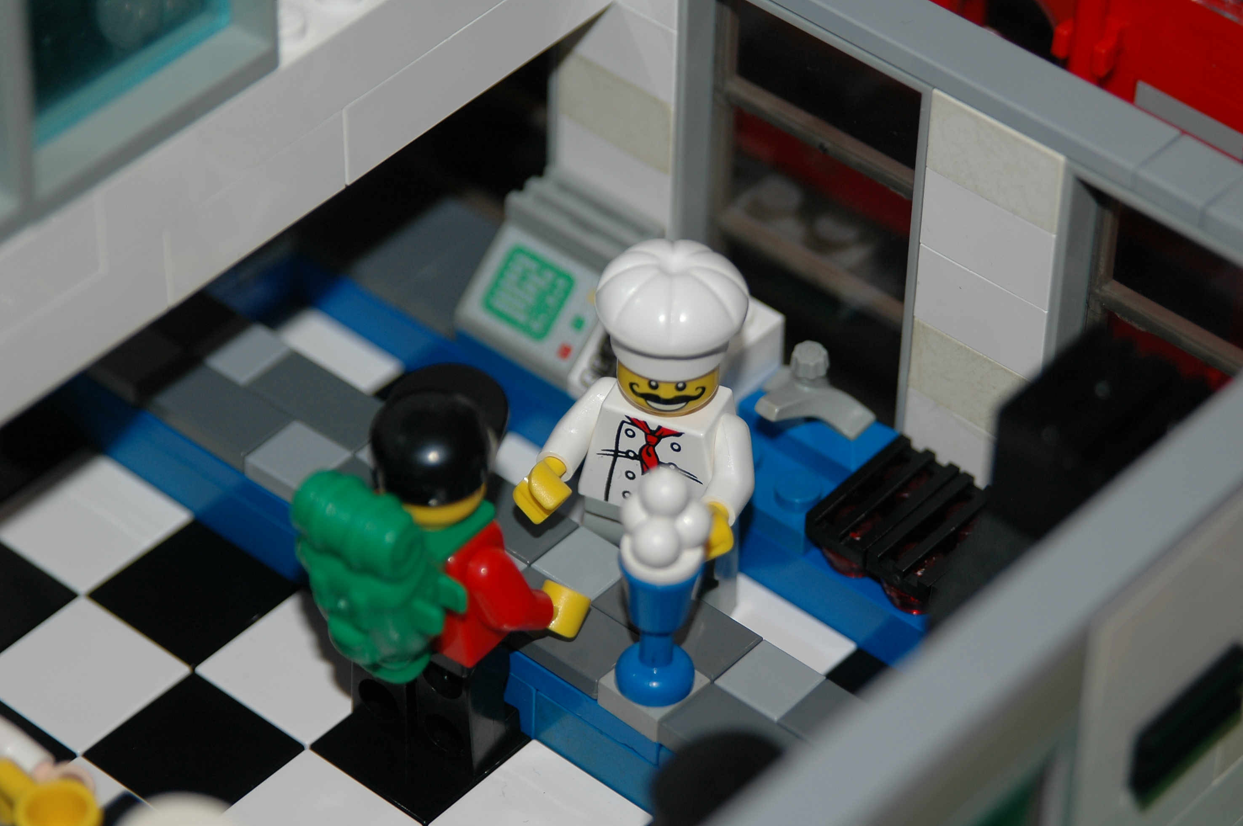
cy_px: 420
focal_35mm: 161
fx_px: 5537
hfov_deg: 12.8
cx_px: 623
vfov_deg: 8.5
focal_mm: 105
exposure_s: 1/60
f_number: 4.5
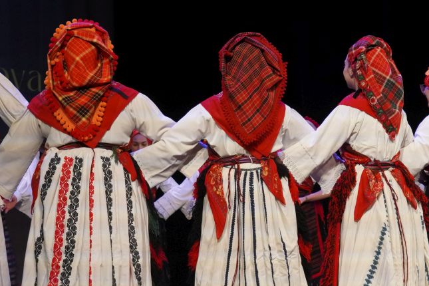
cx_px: 292
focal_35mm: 101
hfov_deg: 20.1
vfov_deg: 13.5
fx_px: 1206
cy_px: 202
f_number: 3.5
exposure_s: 1/250
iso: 1250
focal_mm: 29.3
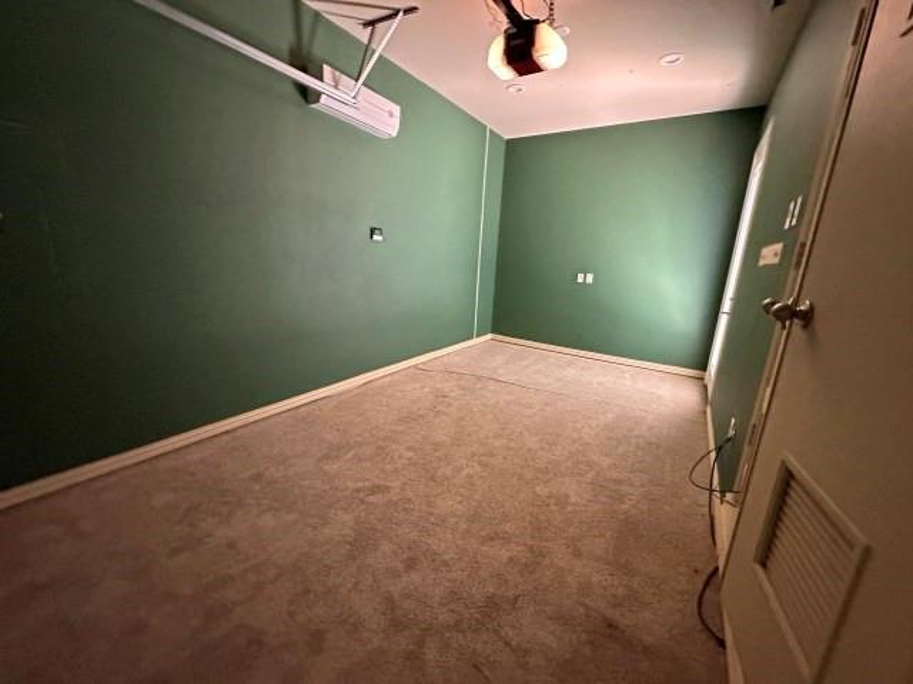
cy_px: 342
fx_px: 369
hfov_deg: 102.1
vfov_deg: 85.7
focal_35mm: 14
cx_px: 456
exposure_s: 1/60
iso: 1000
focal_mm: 2.22
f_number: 2.2
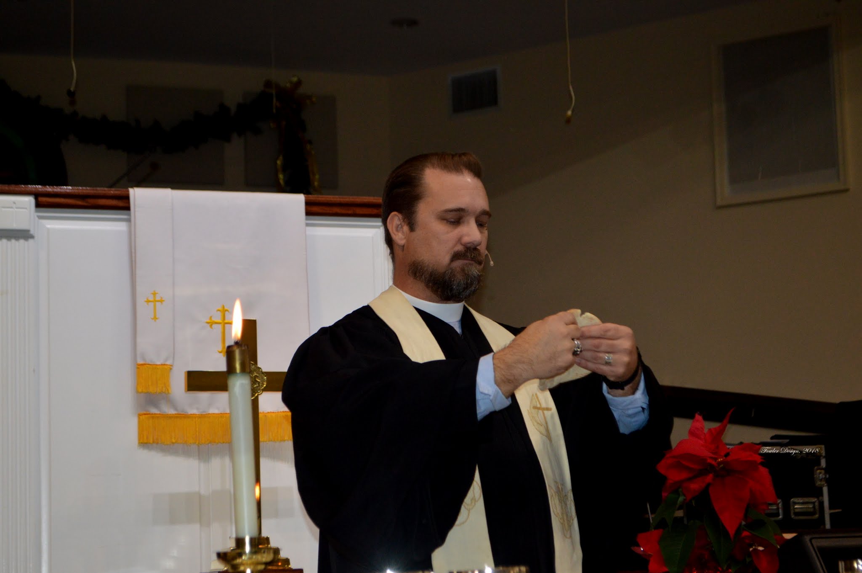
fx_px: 1723
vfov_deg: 18.9
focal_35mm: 72
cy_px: 286
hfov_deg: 28.1
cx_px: 431
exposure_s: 1/60
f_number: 5.6
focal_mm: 48
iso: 1250
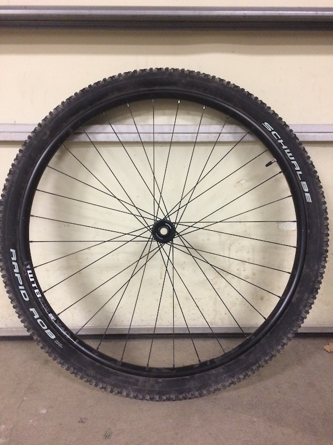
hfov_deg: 48.2
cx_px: 166
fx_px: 372
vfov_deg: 61.7
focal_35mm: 29
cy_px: 222
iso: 320
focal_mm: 4.15
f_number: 2.2
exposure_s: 1/24
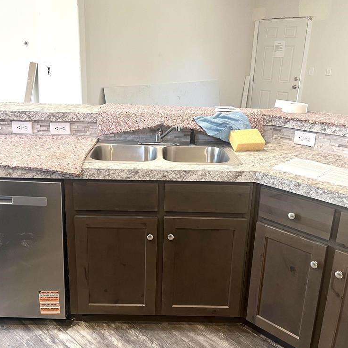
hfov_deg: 51.0
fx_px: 364
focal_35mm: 32
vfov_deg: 51.1
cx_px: 154
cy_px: 171
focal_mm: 5.1
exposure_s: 1/60
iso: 80
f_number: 1.6
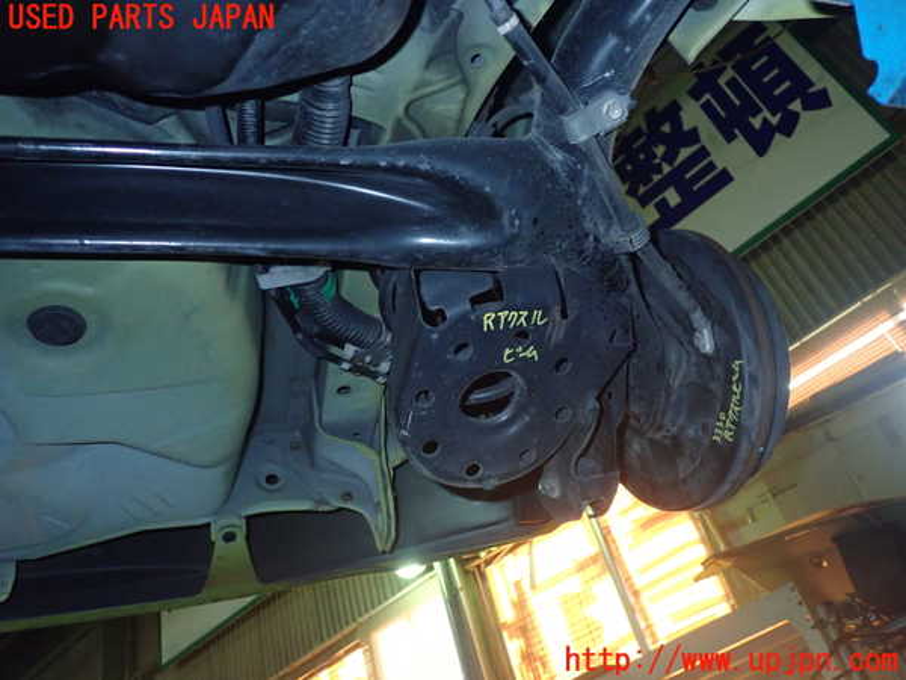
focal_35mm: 30
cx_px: 453
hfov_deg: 60.0
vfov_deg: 46.8
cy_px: 340
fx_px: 785
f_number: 6.3
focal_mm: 5.5
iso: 800
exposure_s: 1/30
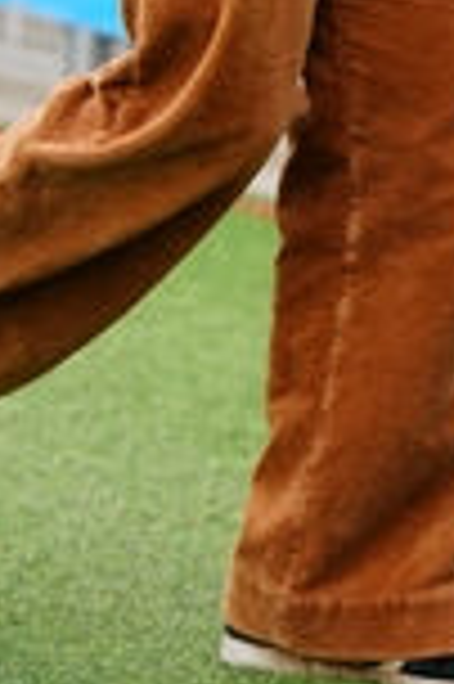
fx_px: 5233
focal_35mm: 276
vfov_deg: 7.3
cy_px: -364
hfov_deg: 5.0
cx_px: 378
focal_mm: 70
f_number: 2.8
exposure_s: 1/1600
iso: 640
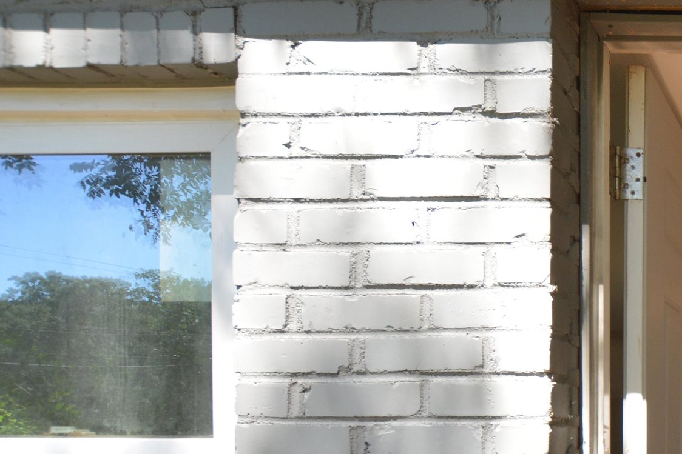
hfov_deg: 33.1
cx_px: 913
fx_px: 777
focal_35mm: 41
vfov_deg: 30.1
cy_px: 465
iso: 400
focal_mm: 10
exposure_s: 1/100
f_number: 5
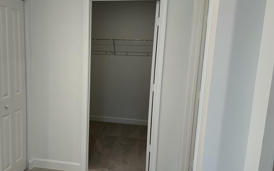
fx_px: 254
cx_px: 96
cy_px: 91
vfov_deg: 37.3
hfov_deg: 55.7
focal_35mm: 34
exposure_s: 1/120
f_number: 1.78
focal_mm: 6.76
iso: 64
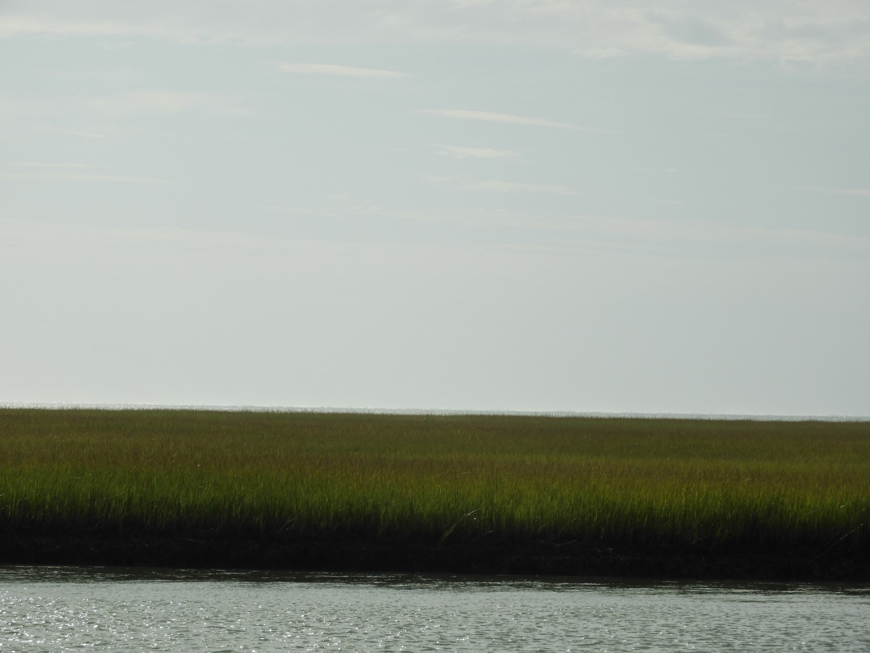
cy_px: 326
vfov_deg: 6.8
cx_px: 435
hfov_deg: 9.0
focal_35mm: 220
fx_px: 5529
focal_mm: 39.4
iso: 100
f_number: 5.3
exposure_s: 1/1250
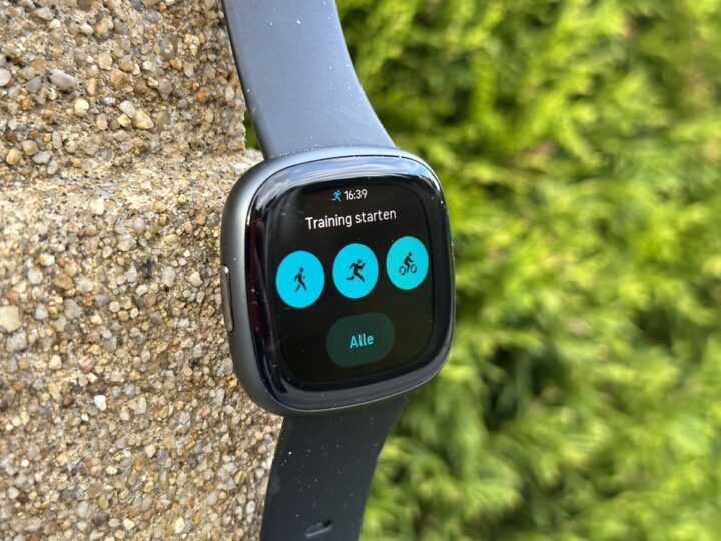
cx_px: 360
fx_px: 1000
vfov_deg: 30.3
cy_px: 270
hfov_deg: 39.7
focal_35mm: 48
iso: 80
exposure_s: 1/109
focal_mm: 6.86
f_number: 1.78
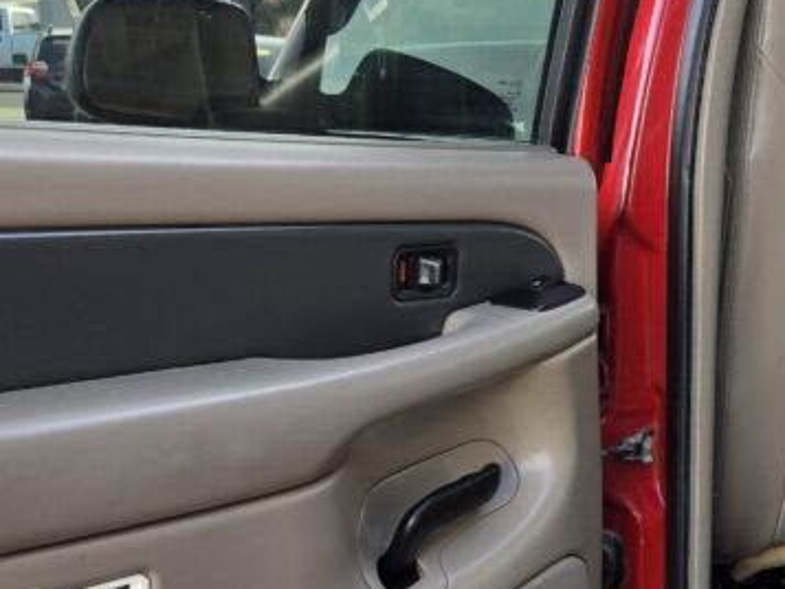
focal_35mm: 66
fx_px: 1497
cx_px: 704
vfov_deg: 22.1
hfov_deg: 28.3
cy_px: 444
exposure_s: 1/593
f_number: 1.8
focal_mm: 5.4
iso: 80
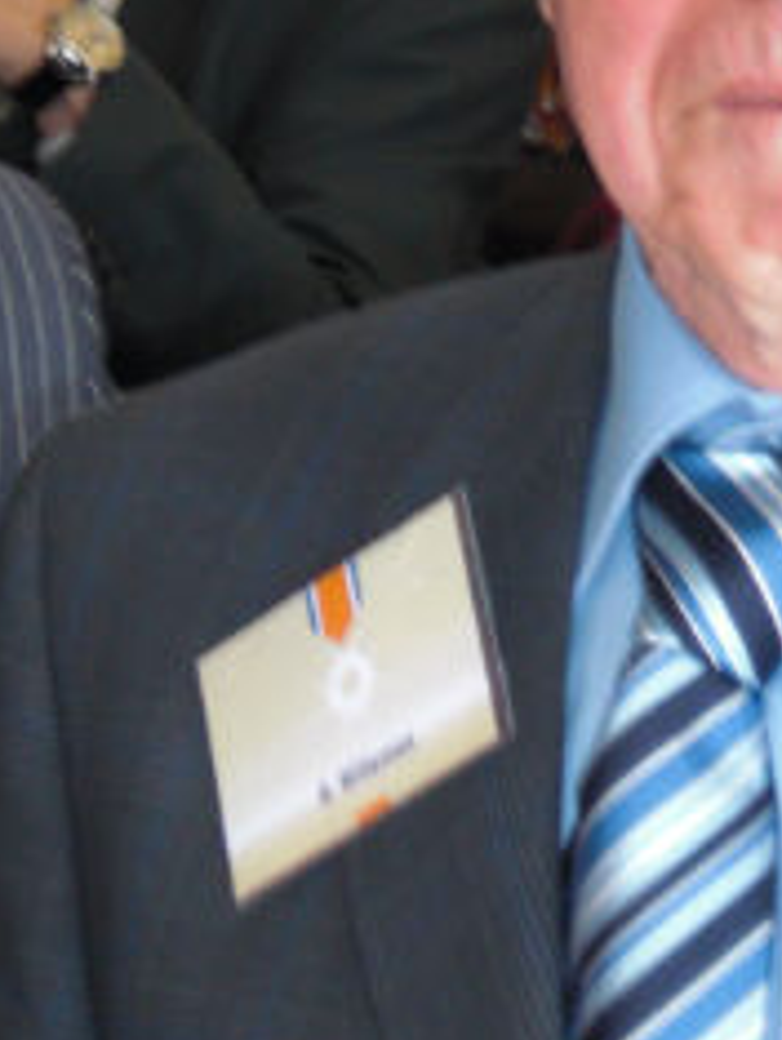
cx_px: 844
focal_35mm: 223
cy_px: 227
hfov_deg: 6.6
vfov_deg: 8.9
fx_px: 6705
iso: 200
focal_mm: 14.49
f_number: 5
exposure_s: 1/80
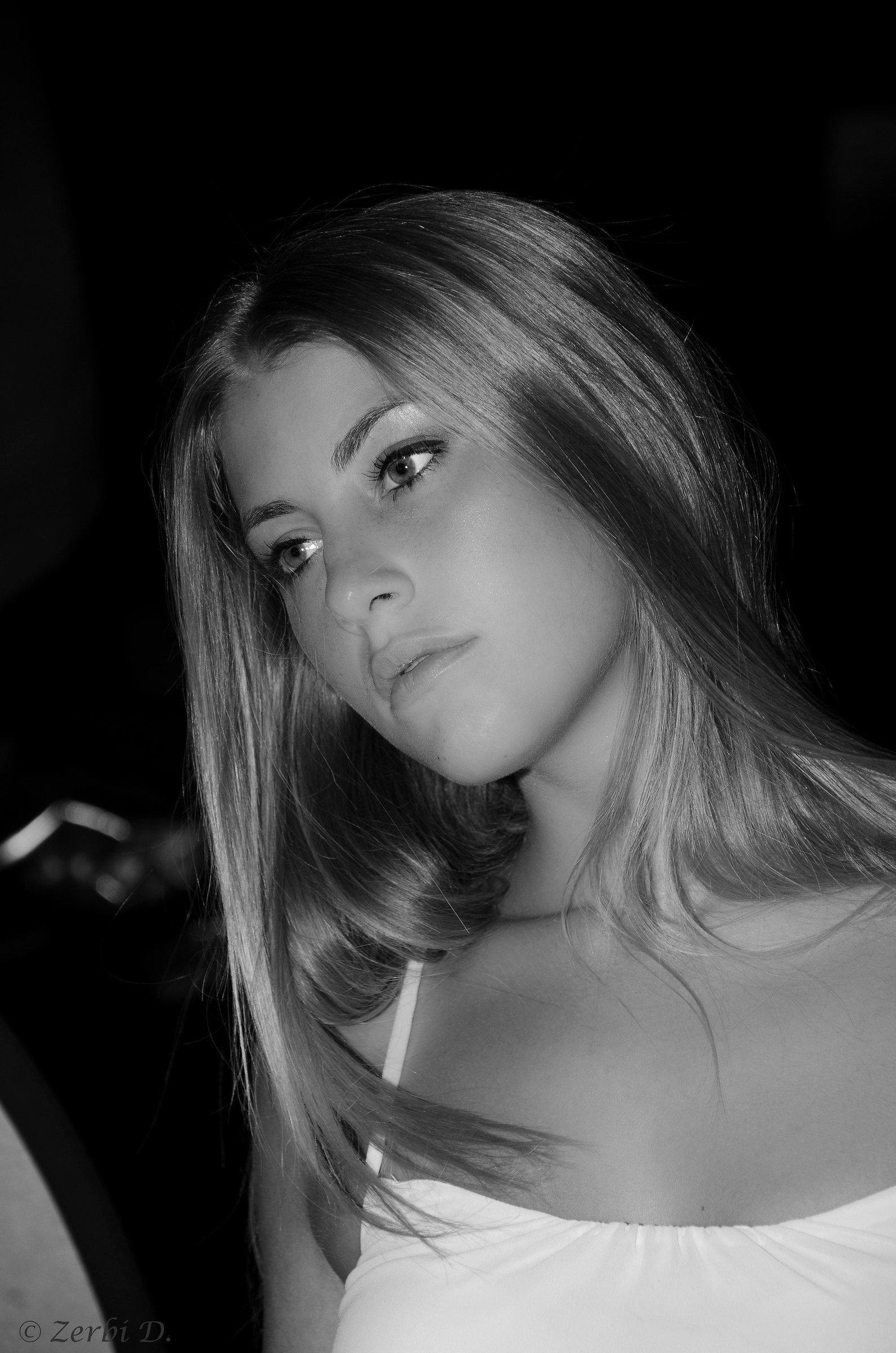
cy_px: 676
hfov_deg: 8.7
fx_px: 5908
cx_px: 448
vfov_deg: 13.1
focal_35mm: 158
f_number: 5.6
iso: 100
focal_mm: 105
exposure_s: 1/60
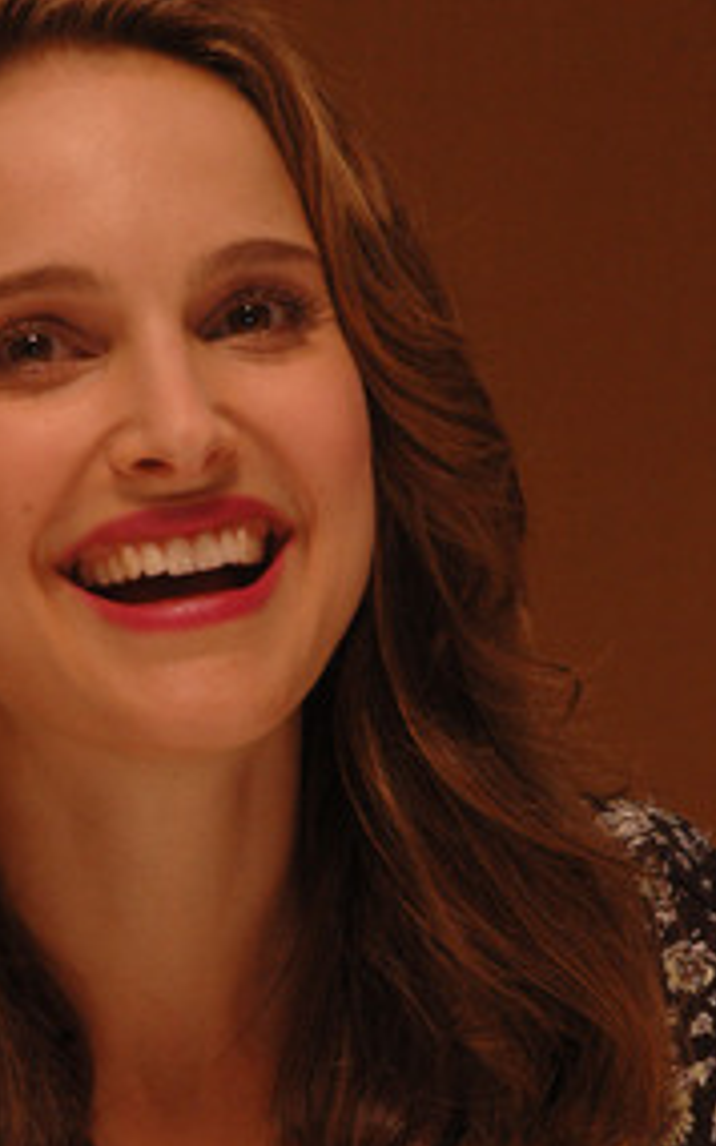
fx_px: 9706
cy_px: 800
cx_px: 290
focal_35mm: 311
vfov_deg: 6.8
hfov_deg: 4.2
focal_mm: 145
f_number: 10
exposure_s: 1/200
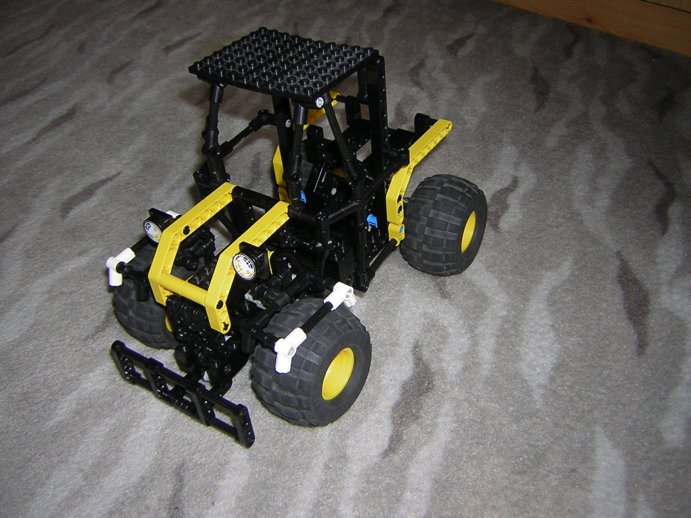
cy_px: 259
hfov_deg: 51.4
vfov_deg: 39.7
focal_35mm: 36
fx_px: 719
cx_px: 346
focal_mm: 4.7
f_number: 2.6
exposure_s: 1/60.1
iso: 50
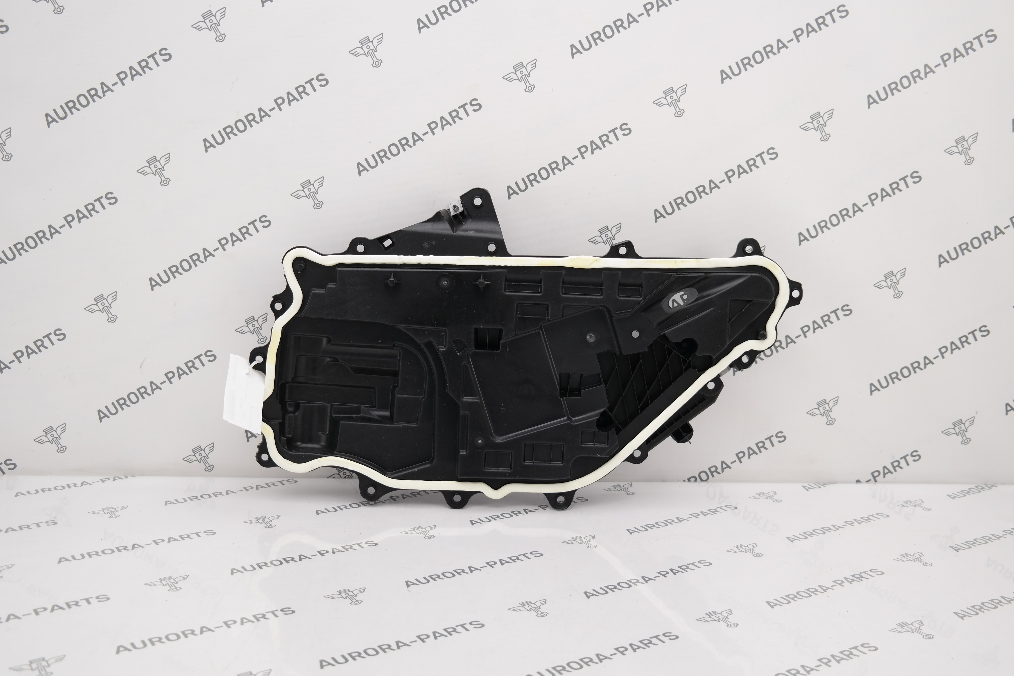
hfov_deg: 47.4
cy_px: 338
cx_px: 507
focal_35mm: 41
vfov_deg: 32.6
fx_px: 1155
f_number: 4
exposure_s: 1/100
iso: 100
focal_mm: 27
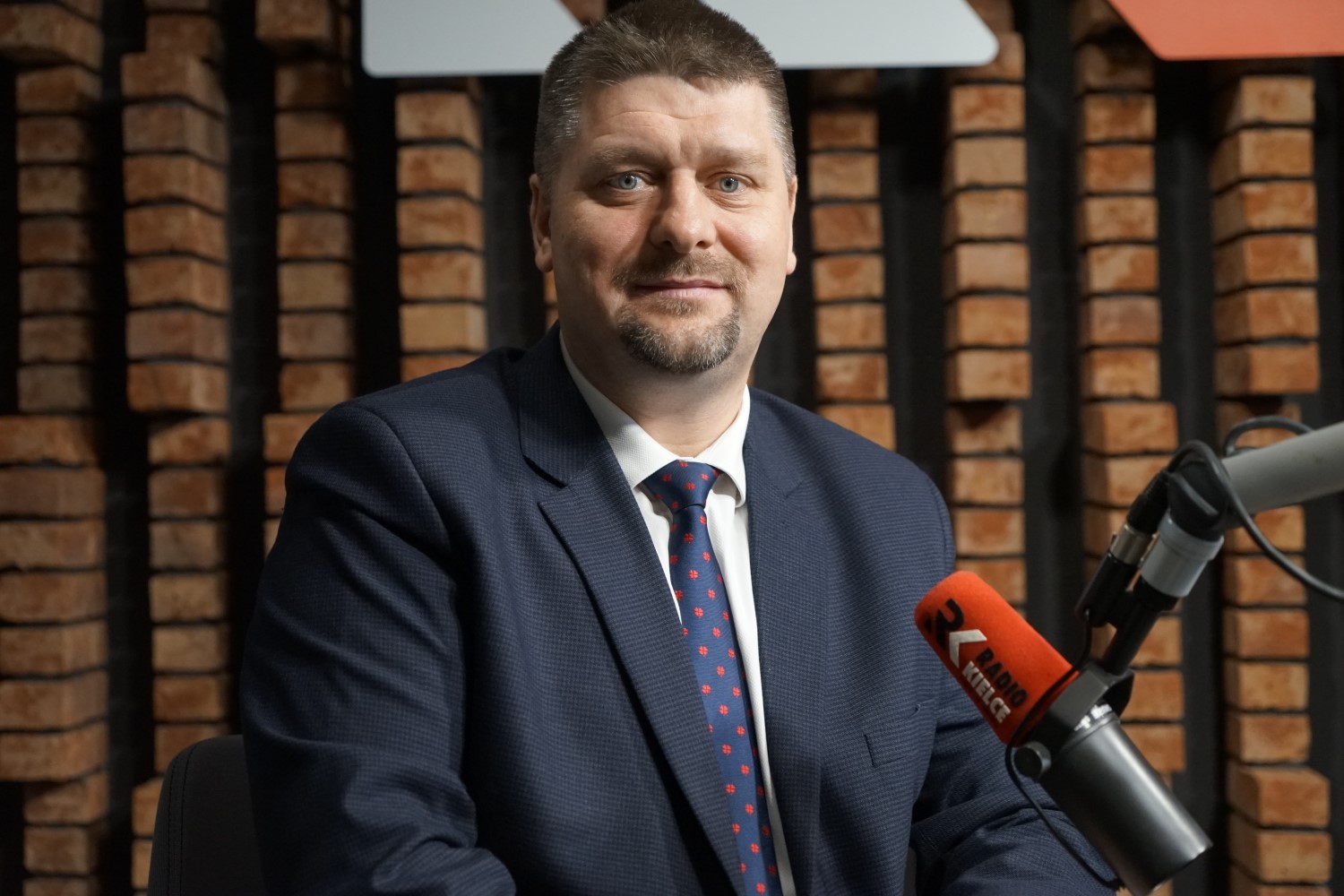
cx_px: 672
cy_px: 448
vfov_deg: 26.0
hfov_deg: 38.2
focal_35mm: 52
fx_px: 1941
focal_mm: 52
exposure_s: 1/160
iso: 3200
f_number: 4
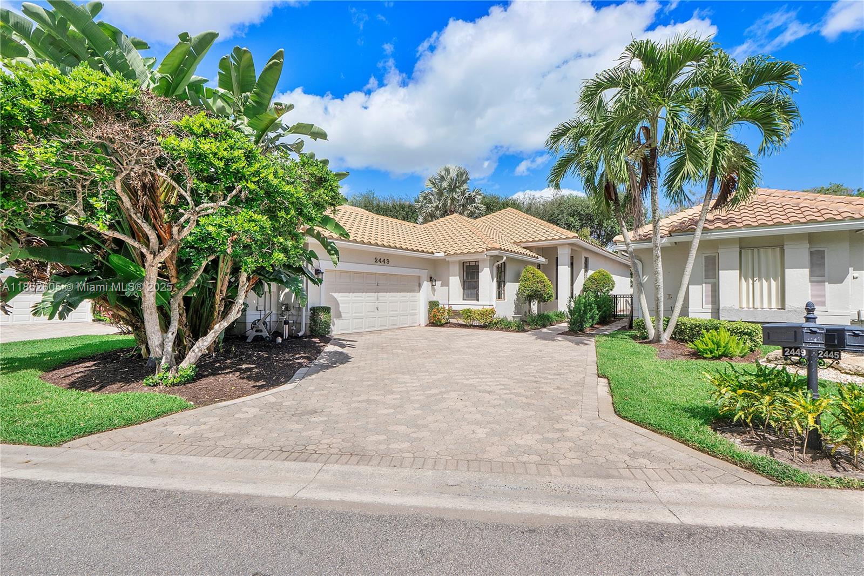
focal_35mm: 15
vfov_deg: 77.3
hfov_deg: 100.4
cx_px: 432
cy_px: 288
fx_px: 360
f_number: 9
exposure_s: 1/1600
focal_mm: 10
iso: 500
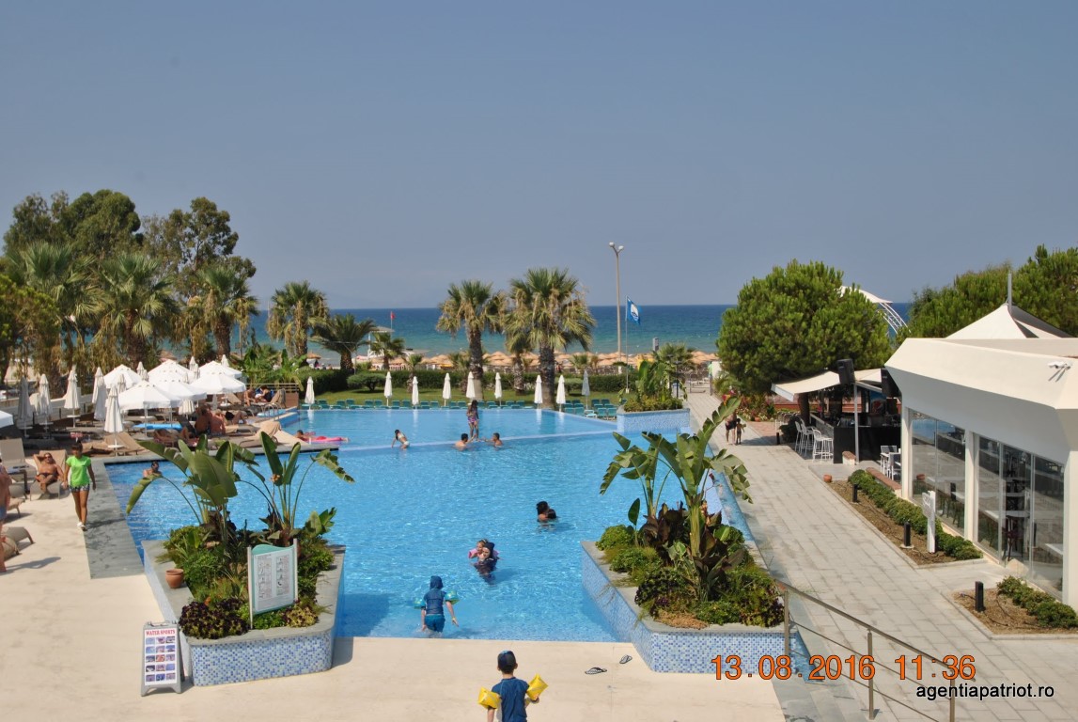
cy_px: 361
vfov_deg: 37.0
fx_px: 1079
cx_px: 539
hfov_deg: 53.1
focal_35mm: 36
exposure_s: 1/320
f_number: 9
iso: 100
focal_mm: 24
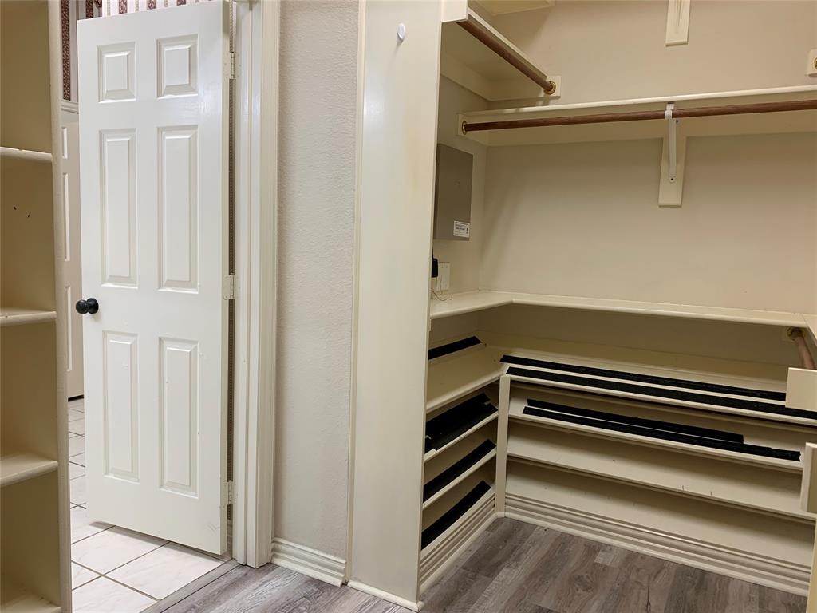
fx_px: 614
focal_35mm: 26
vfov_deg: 53.1
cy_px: 306
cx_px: 408
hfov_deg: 67.3
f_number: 1.8
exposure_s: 1/60
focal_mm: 4.25
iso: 80
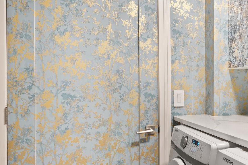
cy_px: 89
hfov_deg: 47.4
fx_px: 262
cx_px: 205
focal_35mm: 38
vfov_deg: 35.0
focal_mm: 19
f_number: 8
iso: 200
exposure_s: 3.2
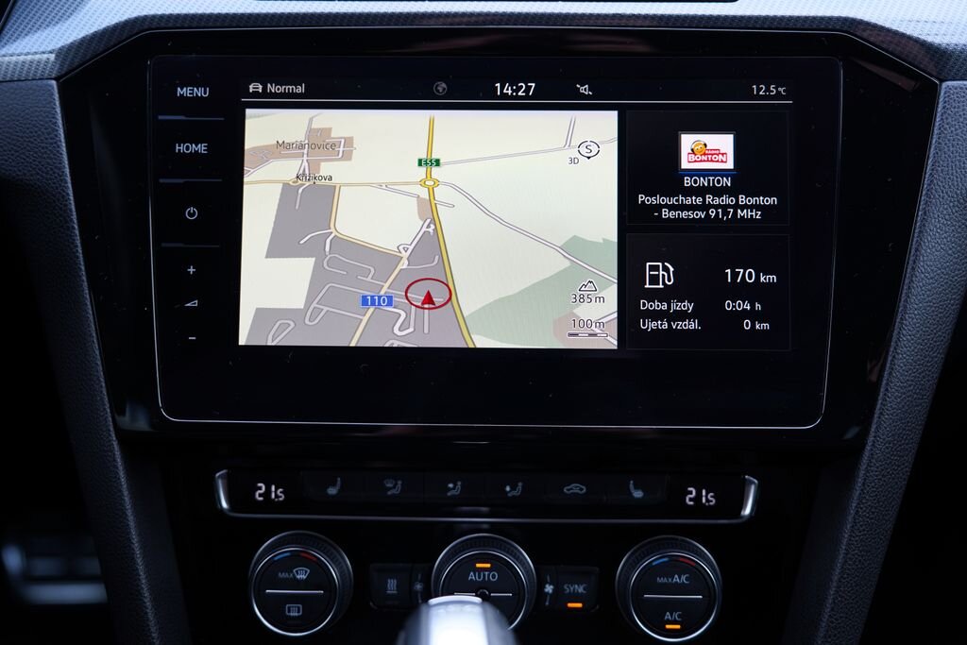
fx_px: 1048
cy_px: 322
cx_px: 484
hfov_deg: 49.5
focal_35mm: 39
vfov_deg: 34.2
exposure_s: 1/40
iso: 100
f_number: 3.2
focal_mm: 39
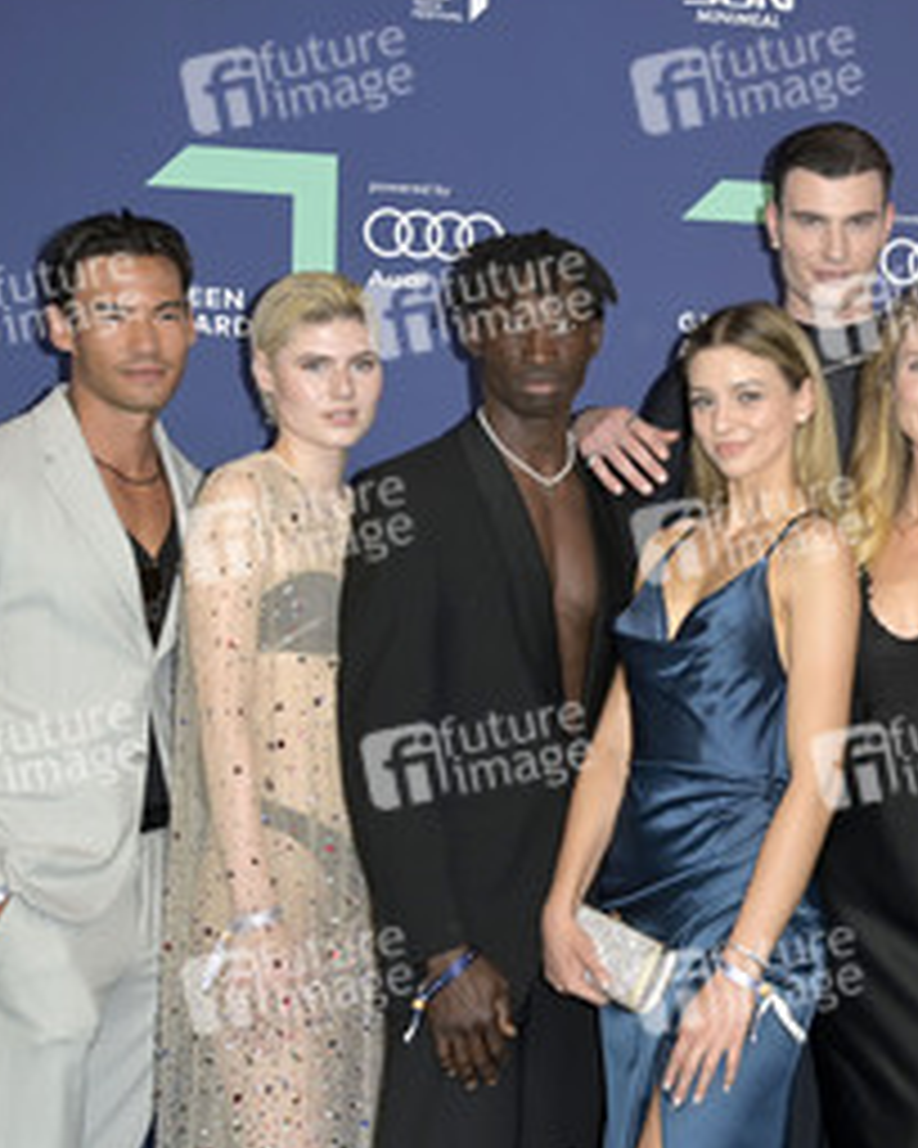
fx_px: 2140
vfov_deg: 30.0
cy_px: 644
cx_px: 808
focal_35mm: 63
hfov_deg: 23.6
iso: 800
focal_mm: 38
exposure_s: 1/250
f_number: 5.6
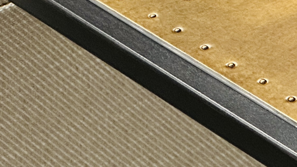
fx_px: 2229
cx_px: 349
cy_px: 11
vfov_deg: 4.3
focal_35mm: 283
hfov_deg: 7.6
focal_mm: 9
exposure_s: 1/41
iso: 500
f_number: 2.8
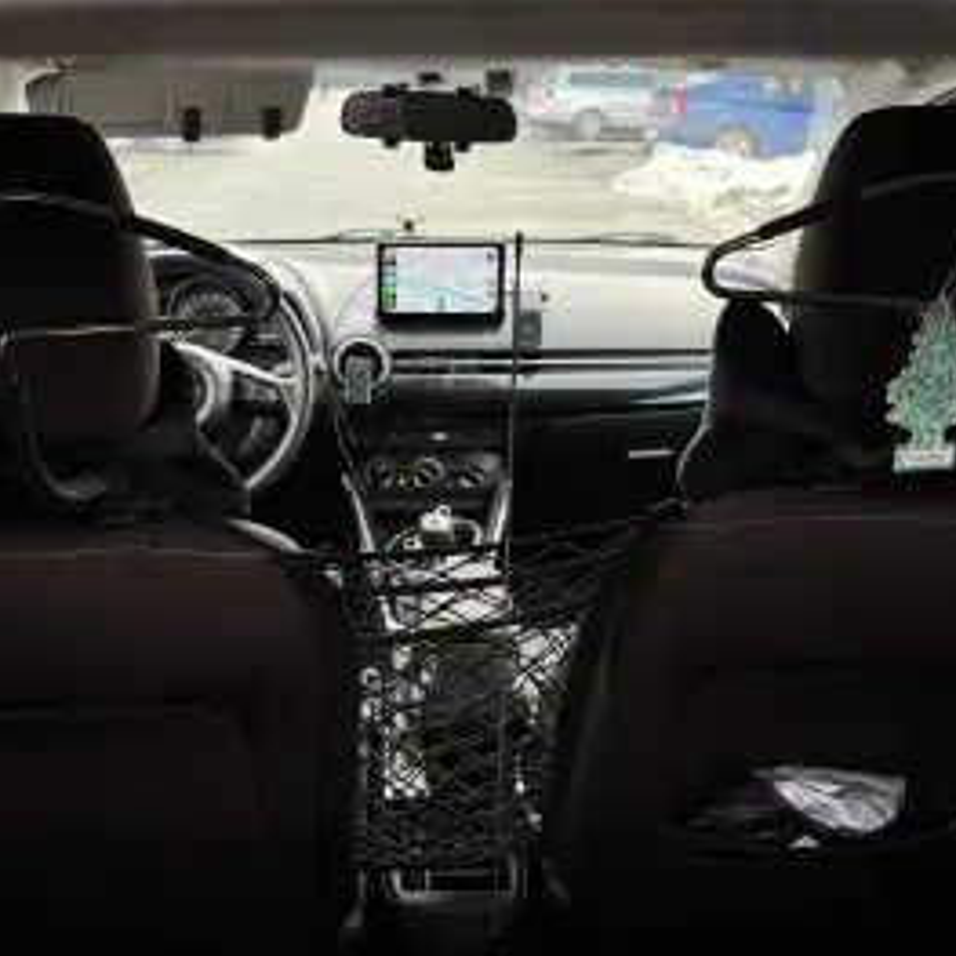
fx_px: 906
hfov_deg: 55.4
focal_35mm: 29
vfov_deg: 55.6
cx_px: 411
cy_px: 487
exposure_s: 1/98
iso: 100
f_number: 1.78
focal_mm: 6.76
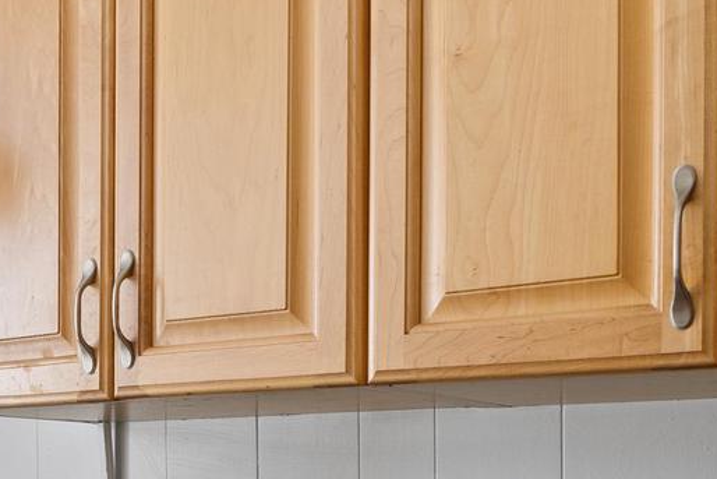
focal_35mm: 56
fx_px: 1116
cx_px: 211
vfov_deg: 22.8
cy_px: 524
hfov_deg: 35.1
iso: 200
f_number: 8
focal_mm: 20
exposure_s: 15
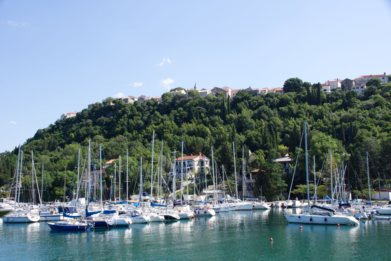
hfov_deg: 43.6
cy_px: 130
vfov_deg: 29.9
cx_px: 196
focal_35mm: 45
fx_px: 489
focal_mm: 30
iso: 100
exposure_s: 1/80
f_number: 11
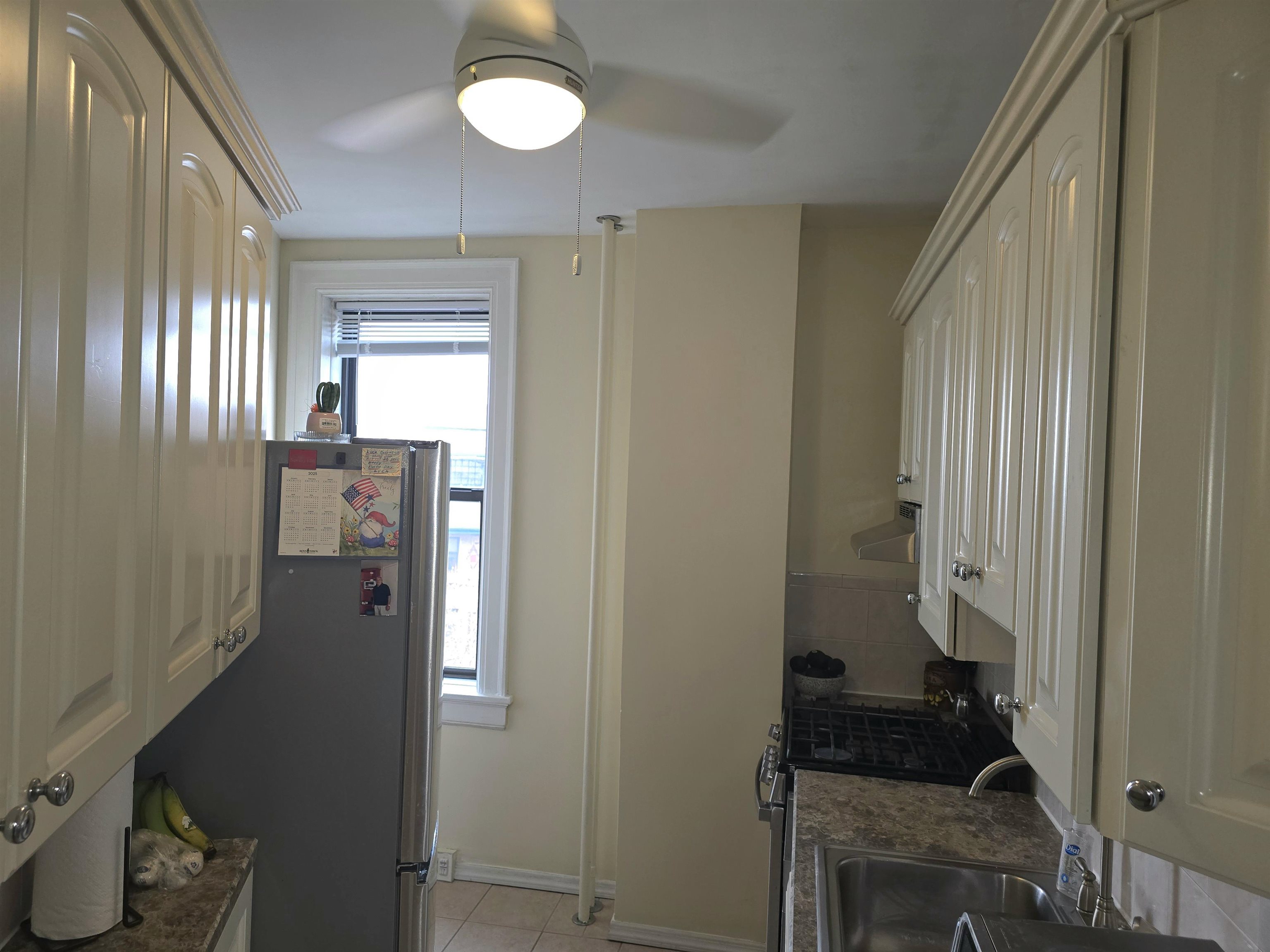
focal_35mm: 23
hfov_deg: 73.9
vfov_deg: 58.9
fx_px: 844
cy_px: 476
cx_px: 635
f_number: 1.7
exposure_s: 1/60.2
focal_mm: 6.3
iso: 40
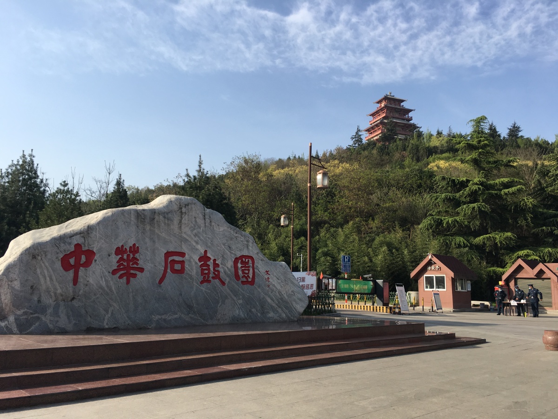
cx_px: 279
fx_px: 467
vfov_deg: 48.2
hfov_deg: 61.7
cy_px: 210
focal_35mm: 29
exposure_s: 1/1012
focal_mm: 4.15
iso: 25
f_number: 2.2
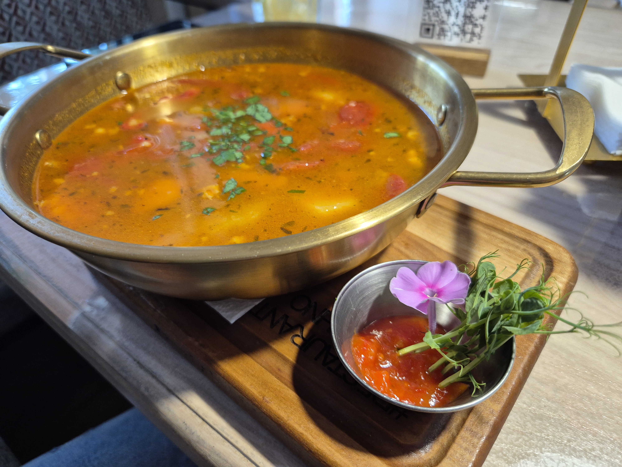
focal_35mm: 23
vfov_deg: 58.9
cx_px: 311
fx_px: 413
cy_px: 234
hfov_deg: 73.9
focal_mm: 5.4
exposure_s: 1/100
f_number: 1.8
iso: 500
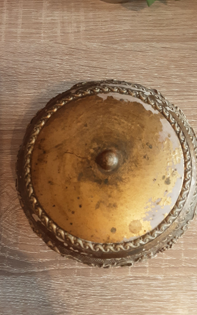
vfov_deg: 59.6
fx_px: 275
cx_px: 94
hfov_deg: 39.4
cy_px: 162
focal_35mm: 32
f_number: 1.9
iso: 160
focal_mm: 2.9
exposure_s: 1/33
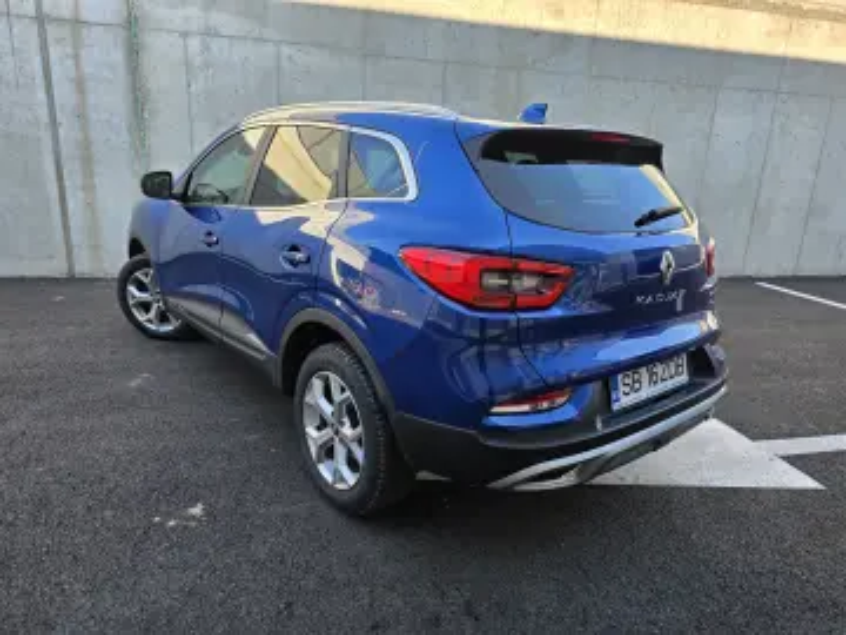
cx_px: 423
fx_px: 562
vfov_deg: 58.9
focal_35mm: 23
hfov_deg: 73.9
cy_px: 318
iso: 25
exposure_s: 1/359
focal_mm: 6.3
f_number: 1.7
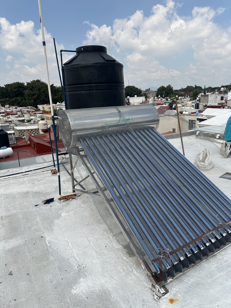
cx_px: 116
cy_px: 154
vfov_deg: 71.6
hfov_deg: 56.8
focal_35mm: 24
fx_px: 214
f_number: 1.78
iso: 80
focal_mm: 6.86
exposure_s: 1/5848
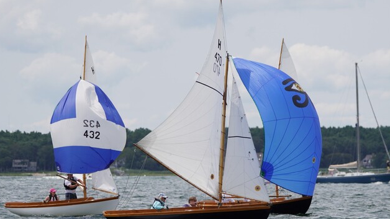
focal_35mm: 400
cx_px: 229
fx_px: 4136
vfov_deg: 3.0
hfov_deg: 5.4
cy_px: 119
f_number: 5.6
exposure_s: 1/1250
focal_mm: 200
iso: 160
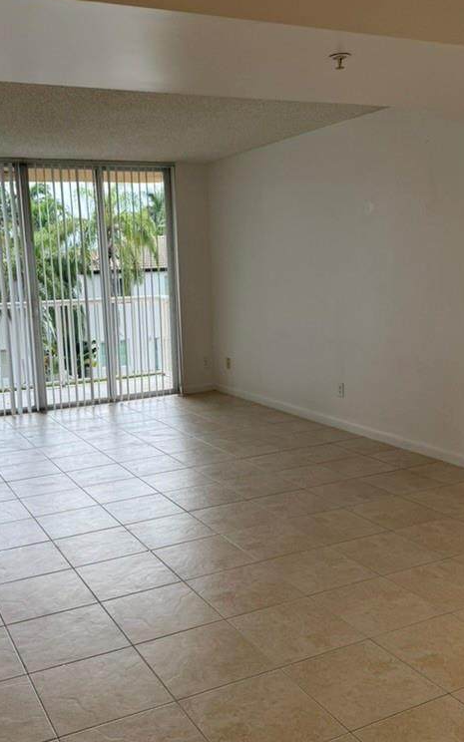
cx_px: 188
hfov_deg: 36.2
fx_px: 708
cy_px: 375
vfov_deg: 55.3
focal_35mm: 35
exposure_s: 1/286
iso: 100
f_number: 1.78
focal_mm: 6.76
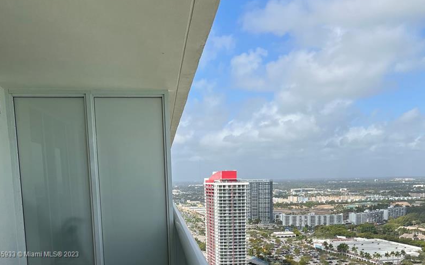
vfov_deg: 28.9
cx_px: 223
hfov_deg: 47.2
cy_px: 255
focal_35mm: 42
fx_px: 487
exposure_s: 1/6211
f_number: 1.5
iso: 50
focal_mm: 5.7
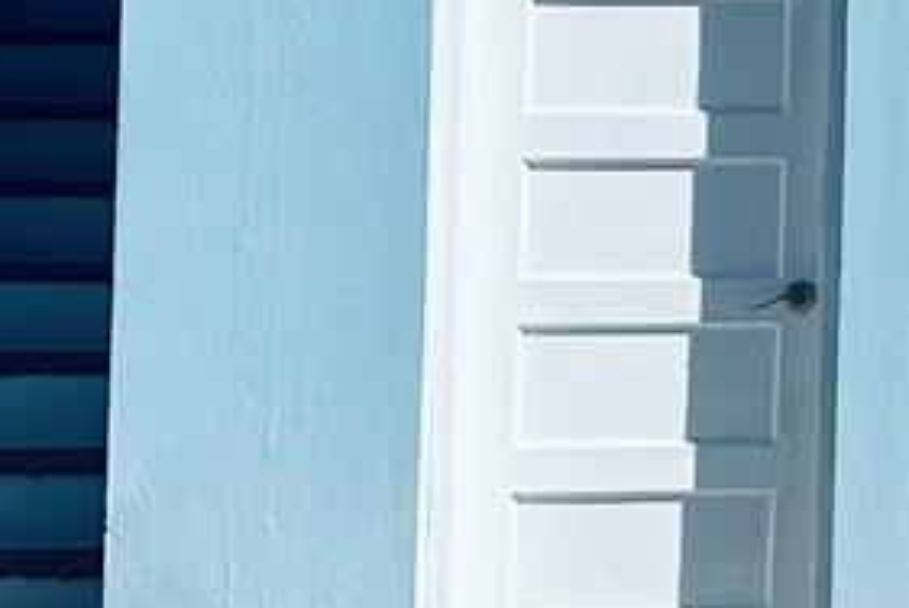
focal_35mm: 142
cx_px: 1760
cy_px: -213
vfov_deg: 9.5
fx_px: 3589
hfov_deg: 12.8
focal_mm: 6.86
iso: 80
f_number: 1.78
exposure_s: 1/9709
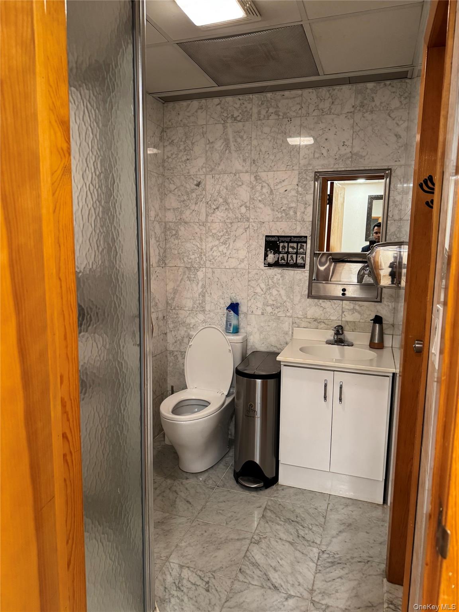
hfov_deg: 56.8
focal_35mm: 24
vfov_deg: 71.6
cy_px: 306
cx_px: 230
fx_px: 424
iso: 400
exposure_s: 1/60
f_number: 1.78
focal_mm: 6.76
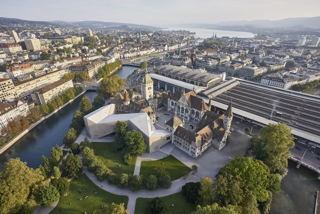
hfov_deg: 90.0
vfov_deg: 67.4
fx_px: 160
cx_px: 160
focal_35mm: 18
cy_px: 107
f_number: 5.6
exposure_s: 1/500
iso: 400
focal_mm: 18
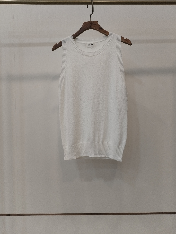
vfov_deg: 60.0
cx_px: 89
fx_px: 203
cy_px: 114
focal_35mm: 30
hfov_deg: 46.8
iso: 175
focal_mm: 4.75
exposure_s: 1/60
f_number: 1.8
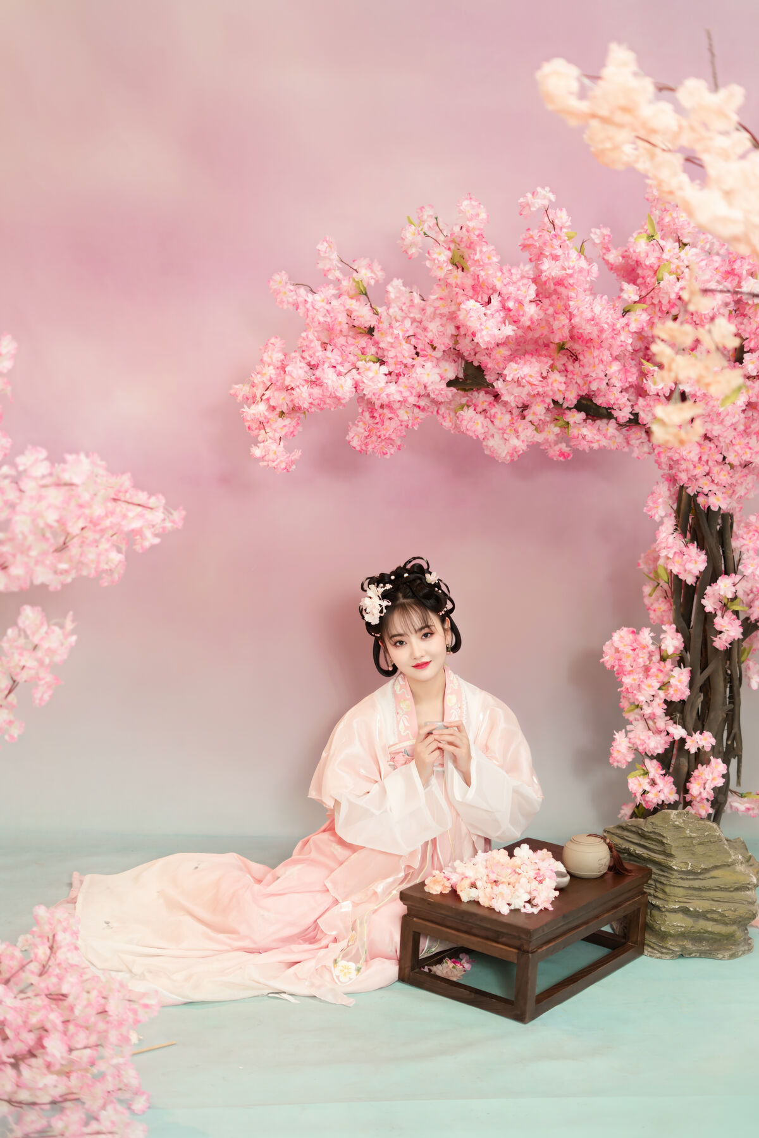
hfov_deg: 27.0
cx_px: 380
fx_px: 1581
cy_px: 569
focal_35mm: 50
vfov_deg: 39.6
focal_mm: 50
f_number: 2.2
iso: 100
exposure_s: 1/100
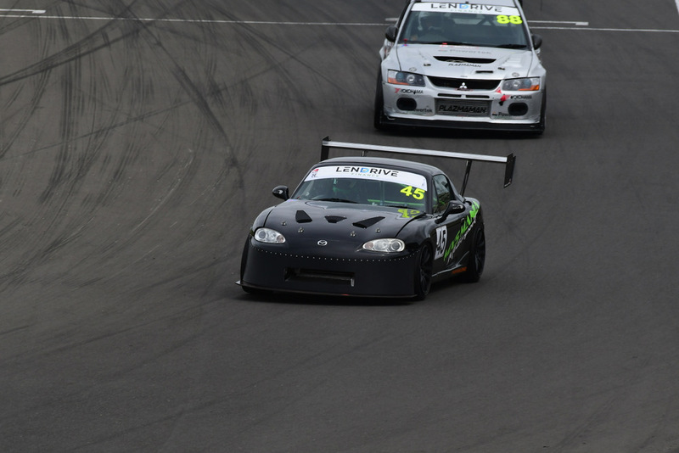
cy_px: 226
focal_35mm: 675
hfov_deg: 3.1
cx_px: 340
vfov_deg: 2.0
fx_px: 12735
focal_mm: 450
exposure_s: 1/640
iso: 400
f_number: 11
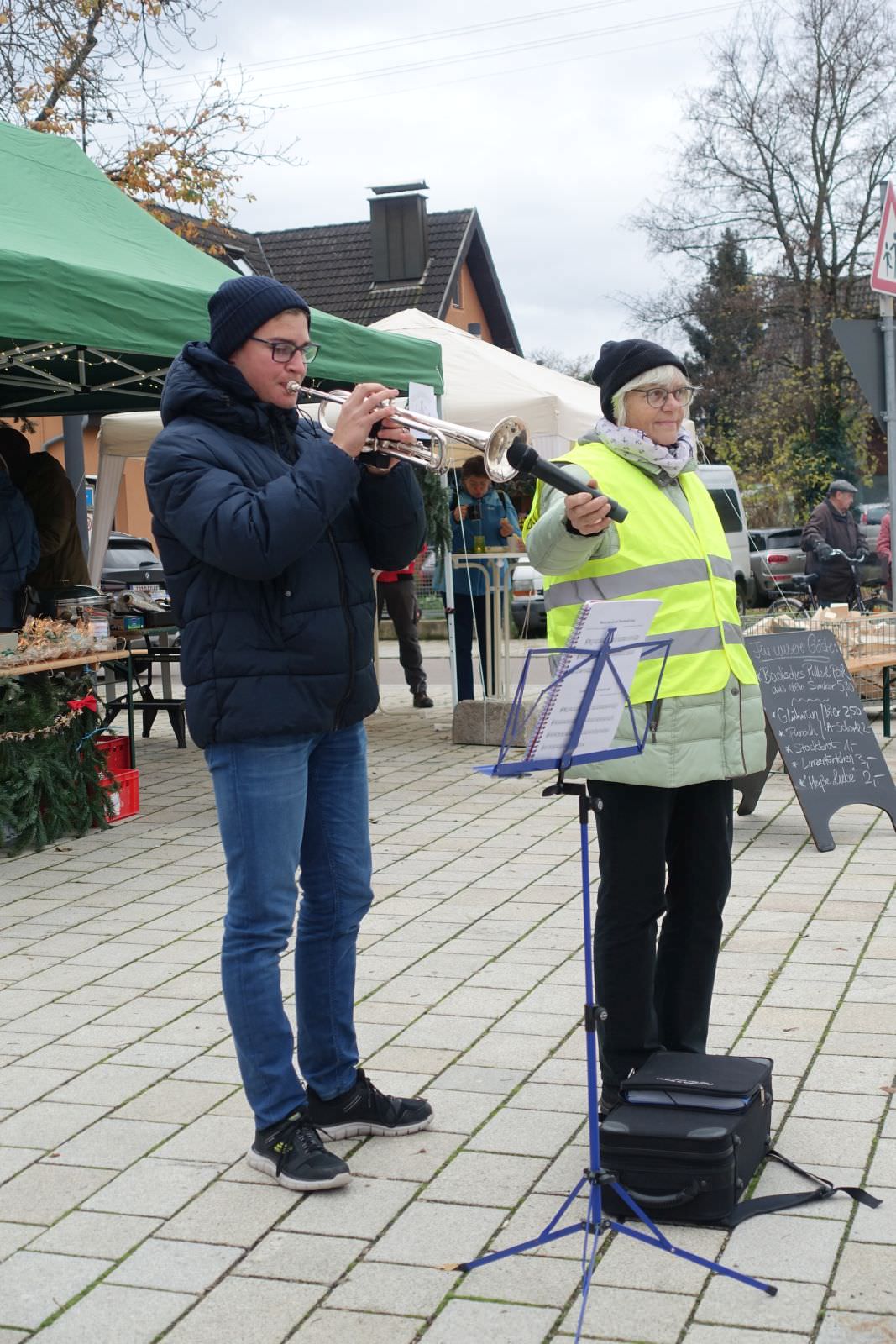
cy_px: 672
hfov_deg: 25.1
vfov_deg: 36.9
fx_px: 2015
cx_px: 448
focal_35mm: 54
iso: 125
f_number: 2.8
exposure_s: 1/200
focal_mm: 19.86
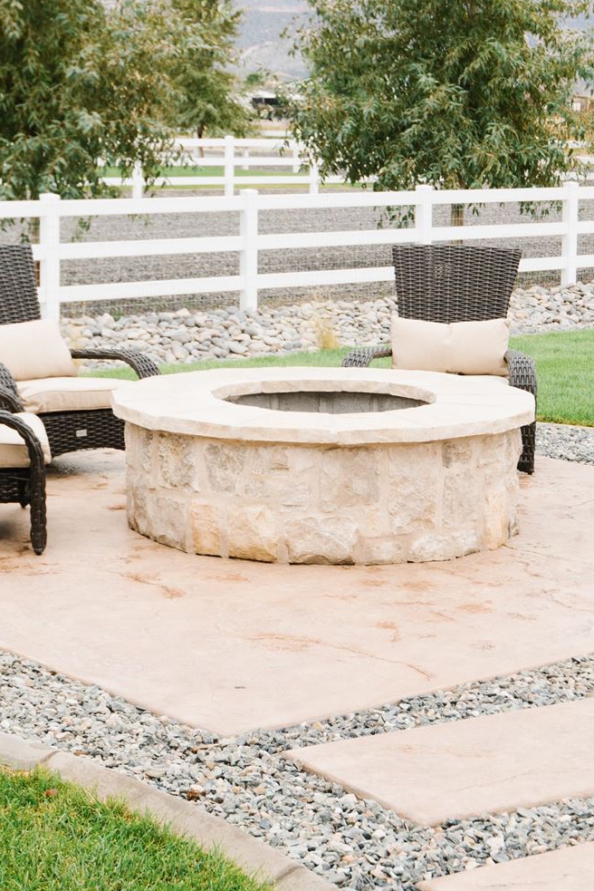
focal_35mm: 82
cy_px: 469
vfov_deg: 24.8
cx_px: 439
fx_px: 2028
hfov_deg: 16.6
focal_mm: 35
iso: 320
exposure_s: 1/250
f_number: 9
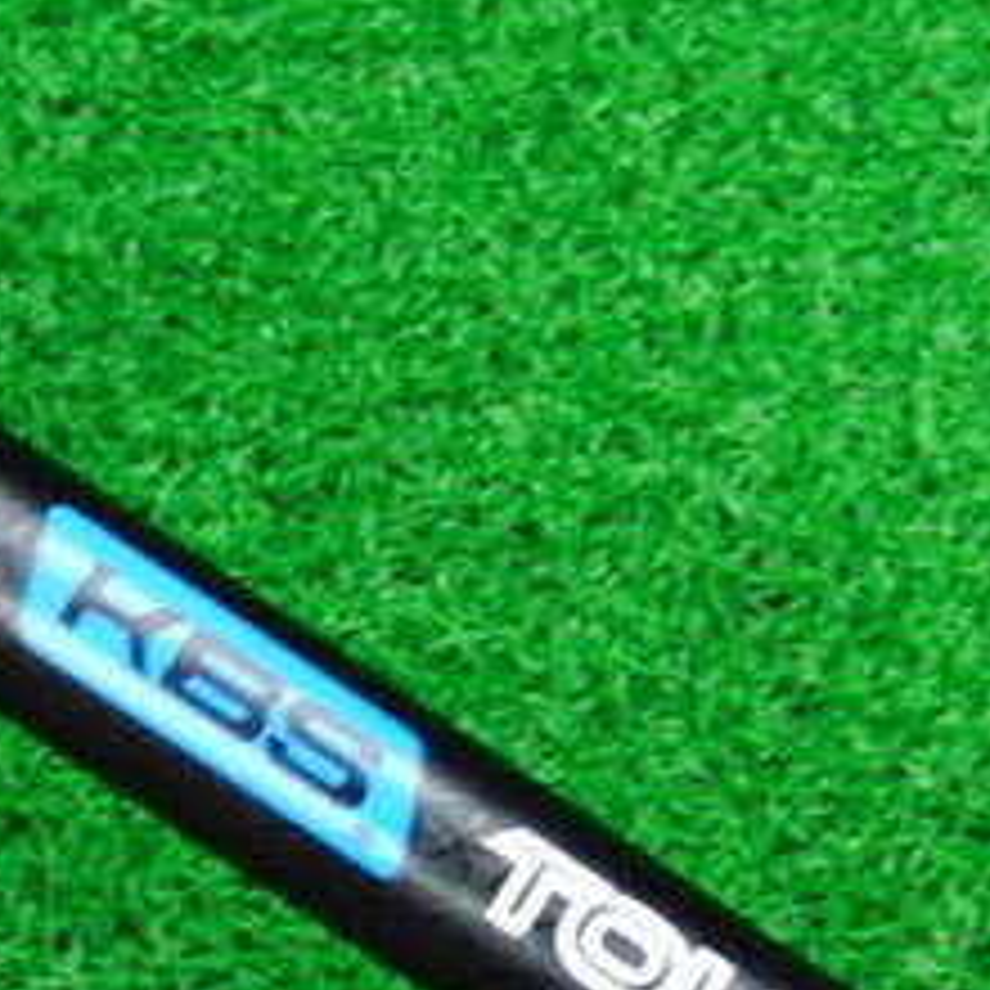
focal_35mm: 95
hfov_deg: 18.2
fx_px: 3074
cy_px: 711
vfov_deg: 18.2
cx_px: 216
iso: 400
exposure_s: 1/25
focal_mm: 6.42
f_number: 3.6
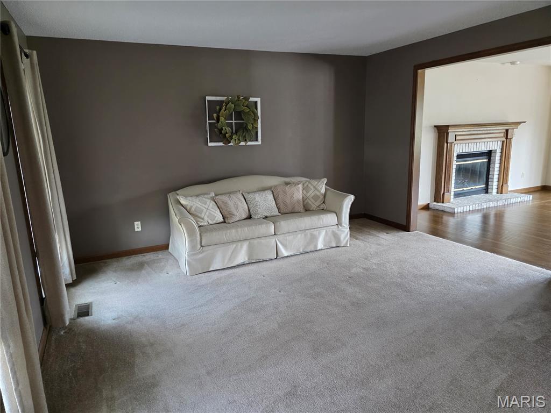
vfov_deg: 58.9
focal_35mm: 23
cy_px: 206
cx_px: 276
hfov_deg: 73.9
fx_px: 366
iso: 800
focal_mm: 6.3
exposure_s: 1/120
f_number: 1.7
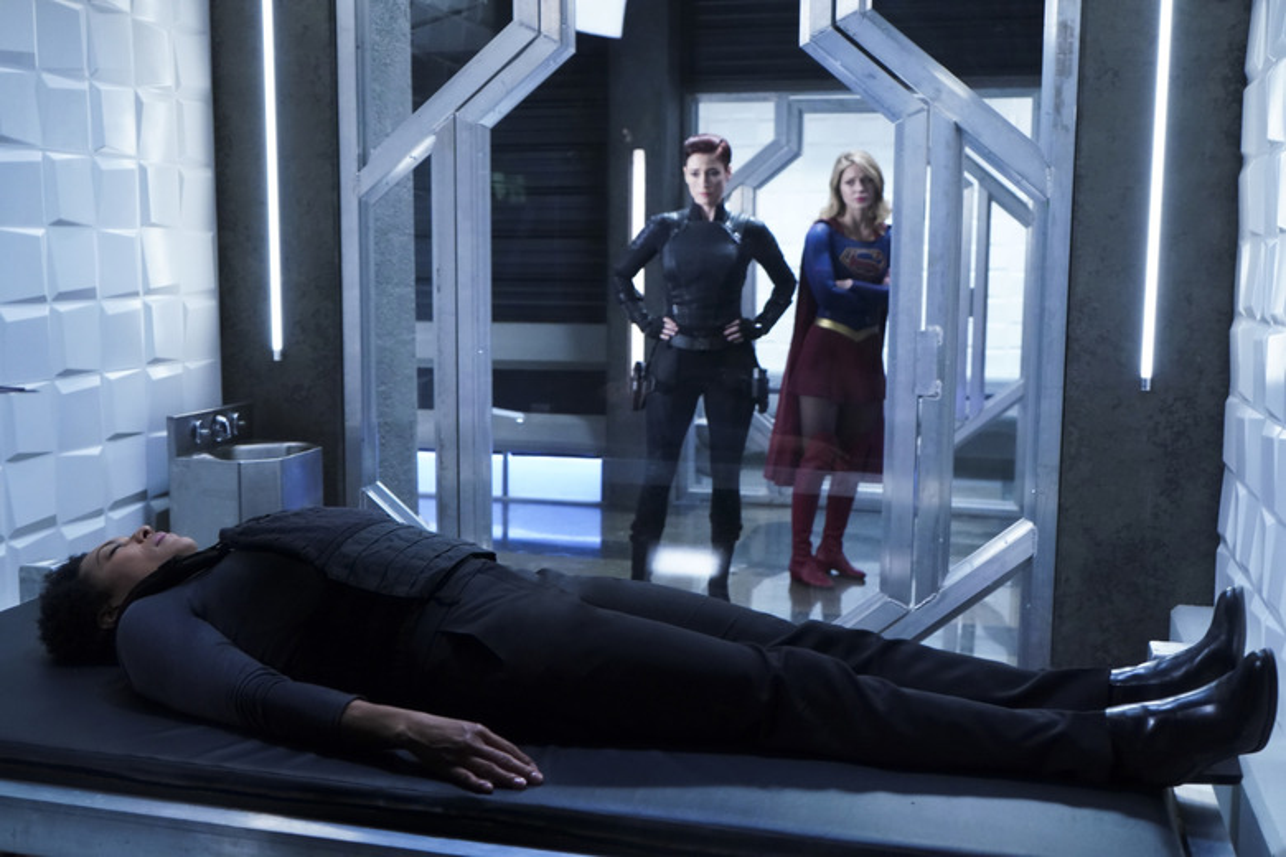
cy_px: 428
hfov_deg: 50.7
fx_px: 1357
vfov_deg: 35.1
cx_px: 643
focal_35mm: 38
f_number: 4
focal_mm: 38
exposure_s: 1/80
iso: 5000
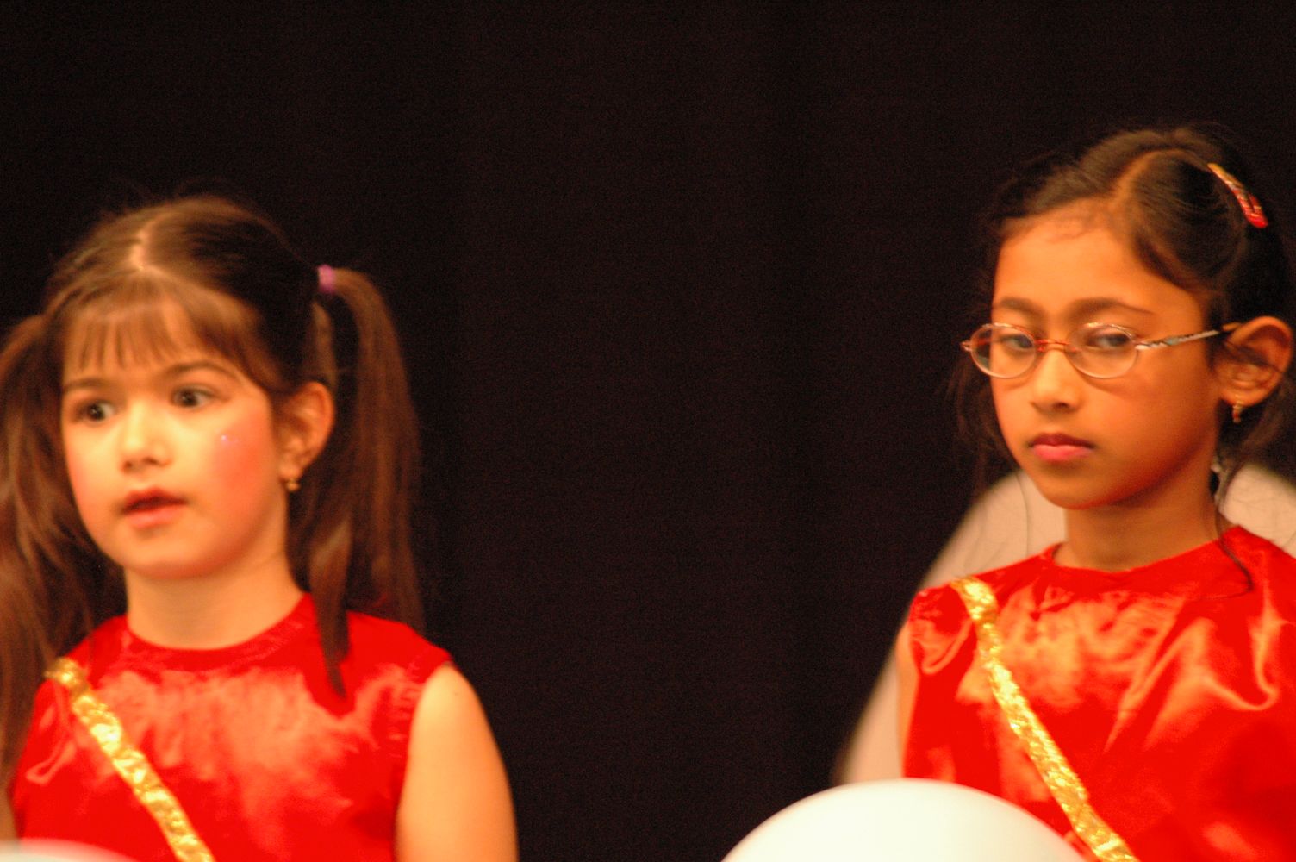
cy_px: 431
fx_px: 16185
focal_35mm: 450
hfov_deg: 4.6
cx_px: 648
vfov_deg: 3.0
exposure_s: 1/20
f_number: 5.6
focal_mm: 300
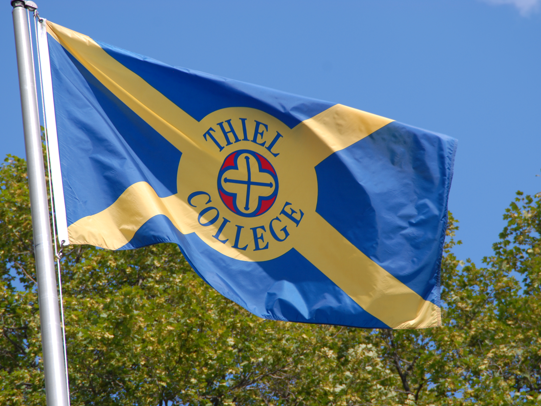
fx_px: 3048
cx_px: 275
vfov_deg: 7.6
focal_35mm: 195
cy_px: 203
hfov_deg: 10.1
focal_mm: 120
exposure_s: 1/250
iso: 125
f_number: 7.1
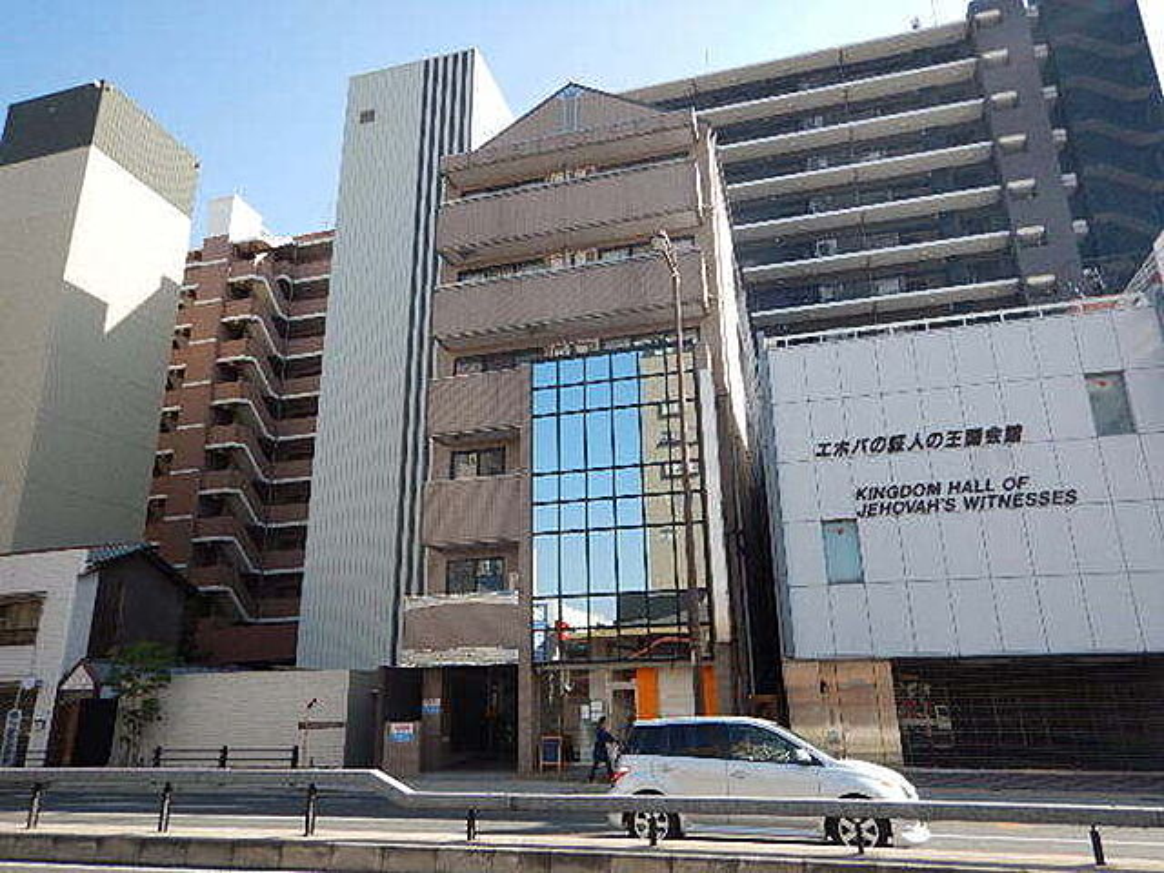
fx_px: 807
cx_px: 582
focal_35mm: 24
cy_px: 436
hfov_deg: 71.6
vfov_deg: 56.8
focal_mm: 4.3
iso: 125
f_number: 2.8
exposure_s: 1/1000
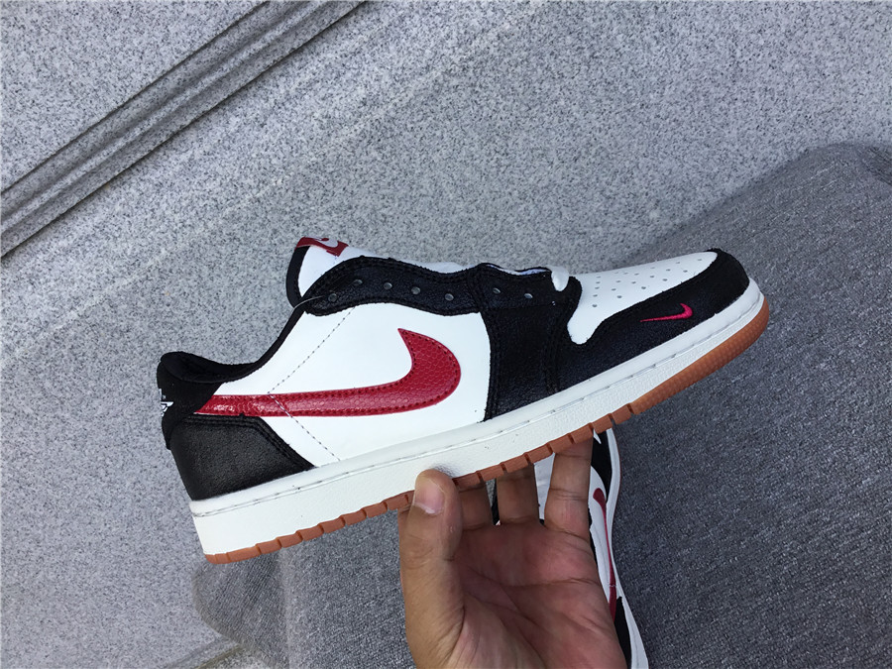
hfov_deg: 58.4
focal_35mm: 31
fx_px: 799
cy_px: 334
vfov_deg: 45.4
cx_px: 446
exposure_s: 1/175
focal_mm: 3.3
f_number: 2.4
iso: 25
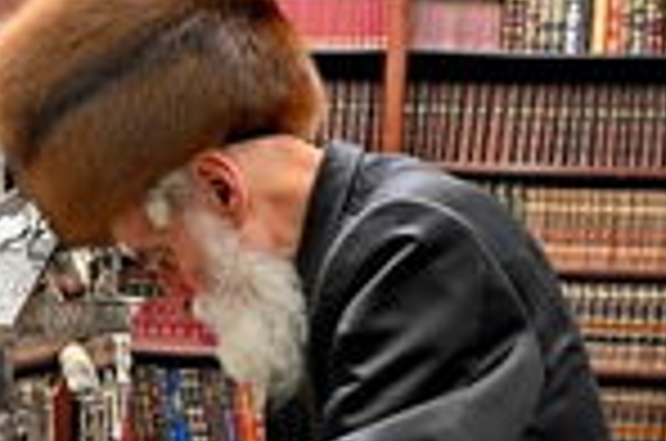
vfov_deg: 20.4
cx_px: 220
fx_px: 1200
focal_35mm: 65
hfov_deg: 30.8
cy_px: 405
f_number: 4
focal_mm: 24
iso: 640
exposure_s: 1/200
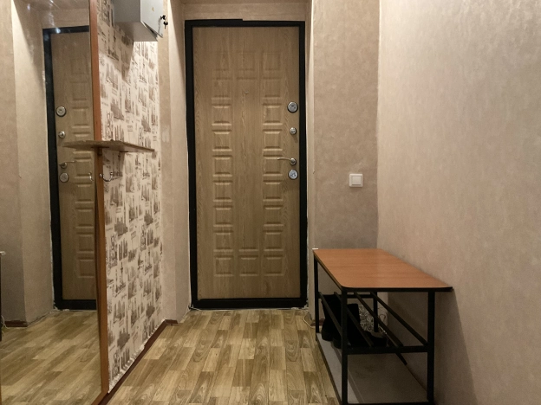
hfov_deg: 61.7
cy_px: 202
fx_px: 453
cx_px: 270
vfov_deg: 48.2
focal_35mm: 29
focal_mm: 3
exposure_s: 1/25
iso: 400
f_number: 1.8
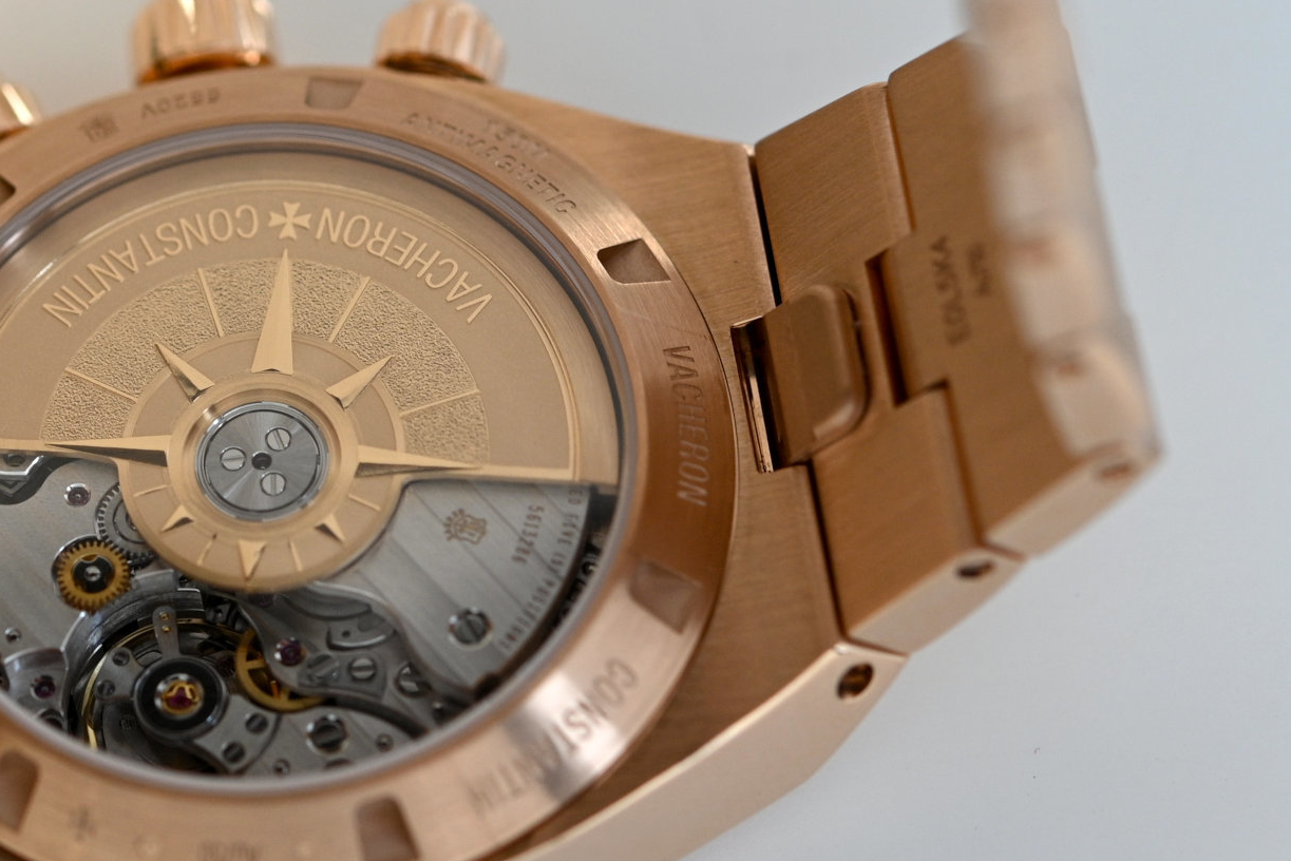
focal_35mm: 103
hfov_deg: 19.6
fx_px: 3694
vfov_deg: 13.3
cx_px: 258
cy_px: 486
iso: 400
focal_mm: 60
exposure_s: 1/160
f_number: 5.6
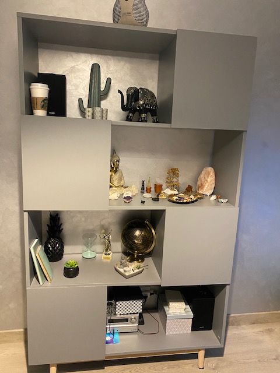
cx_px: 140
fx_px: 280
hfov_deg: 53.1
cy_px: 186
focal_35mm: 26
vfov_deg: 67.3
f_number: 1.8
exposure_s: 1/33
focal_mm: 4.25
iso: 500
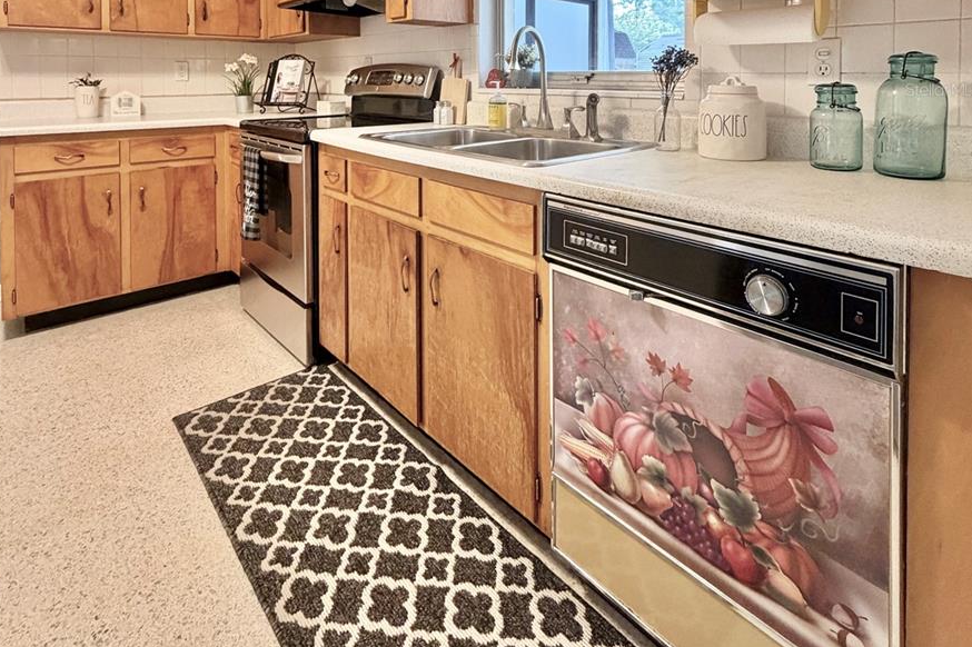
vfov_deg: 55.3
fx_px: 540
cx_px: 484
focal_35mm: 20
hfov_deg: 84.0
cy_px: 89
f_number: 2.2
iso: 400
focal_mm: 2.22
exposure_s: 1/60
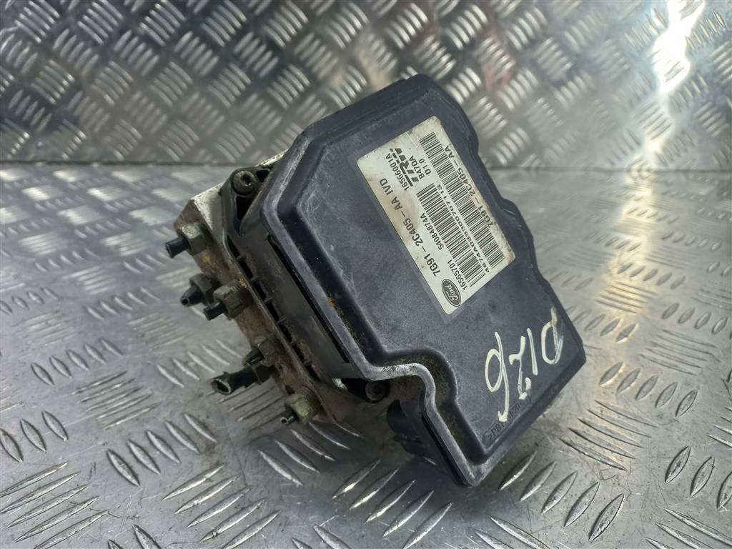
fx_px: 529
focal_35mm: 25
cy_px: 274
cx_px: 366
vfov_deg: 54.9
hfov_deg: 69.4
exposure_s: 1/50
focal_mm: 4.6
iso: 64
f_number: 1.8
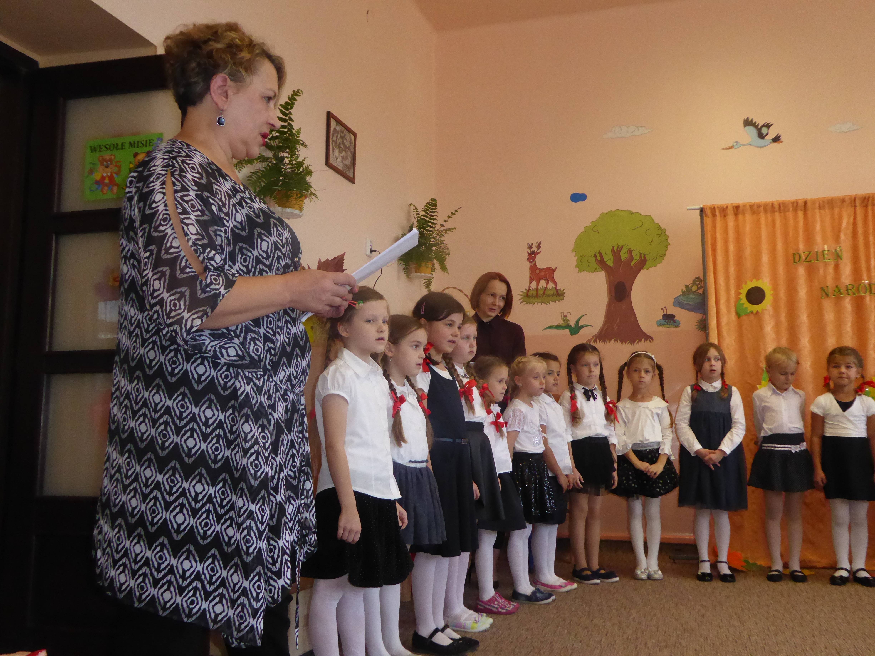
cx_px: 438
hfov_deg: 54.0
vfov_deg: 41.8
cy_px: 328
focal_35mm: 34
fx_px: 859
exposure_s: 1/125
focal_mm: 5.8
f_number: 3.6
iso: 800
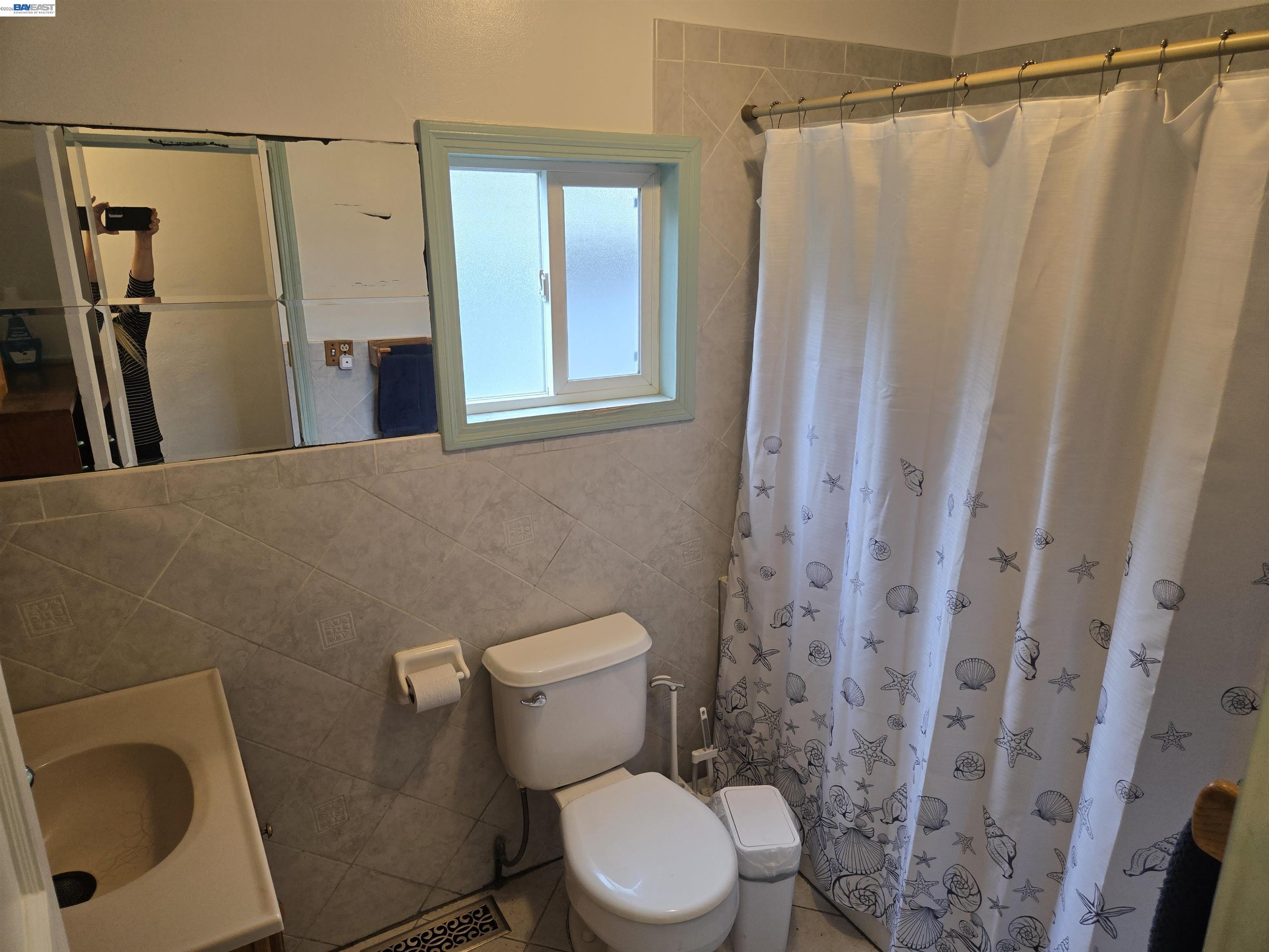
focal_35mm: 23
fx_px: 843
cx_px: 634
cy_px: 476
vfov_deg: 58.9
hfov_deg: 73.9
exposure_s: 1/120
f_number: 1.8
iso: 100
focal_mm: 5.4
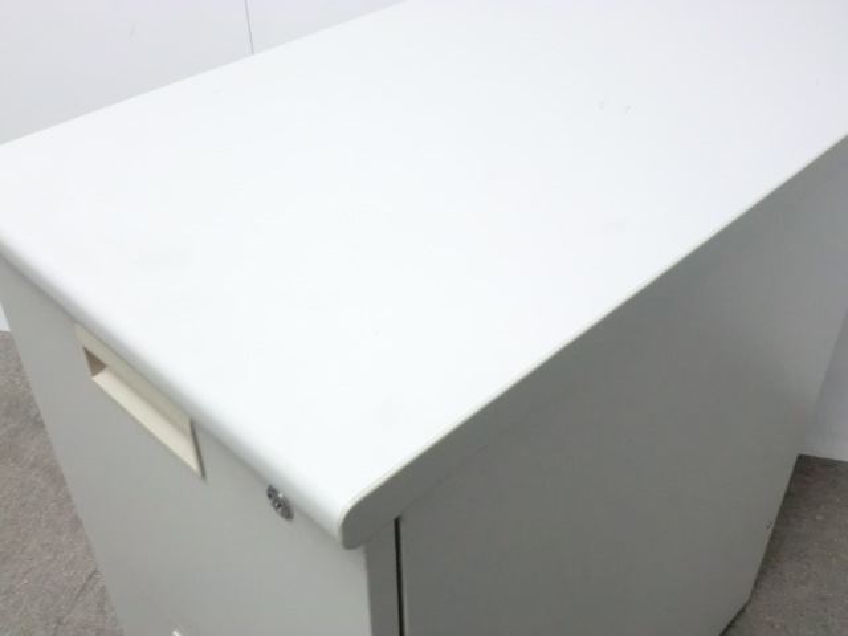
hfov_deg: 49.0
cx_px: 424
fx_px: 931
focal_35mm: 38
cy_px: 318
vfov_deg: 37.7
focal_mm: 6.9
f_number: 3.9
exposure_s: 1/40
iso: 800
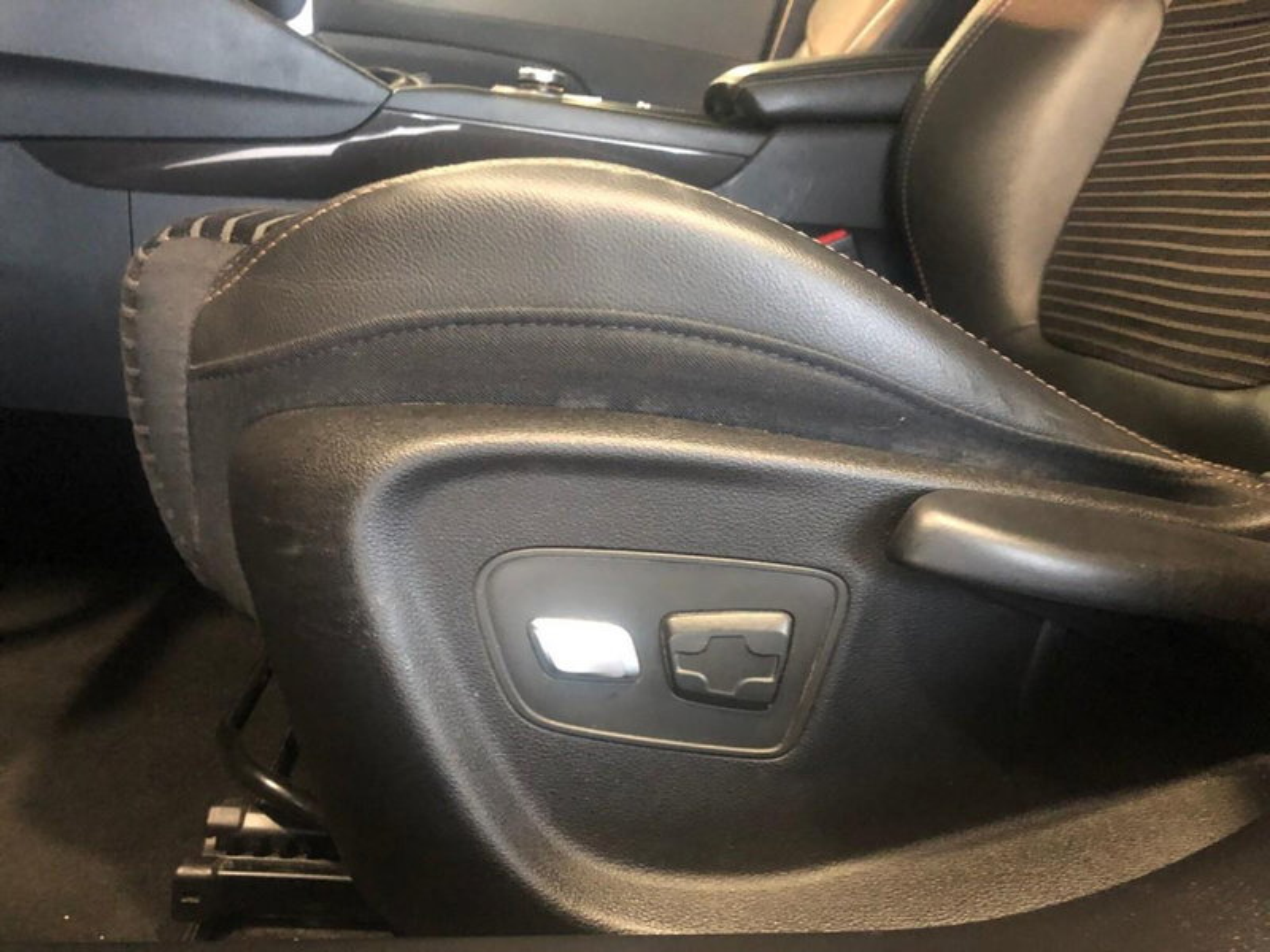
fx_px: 1027
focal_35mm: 28
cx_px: 635
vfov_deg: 49.7
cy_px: 476
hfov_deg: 63.4
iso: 125
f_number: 1.8
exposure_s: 1/4
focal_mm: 4
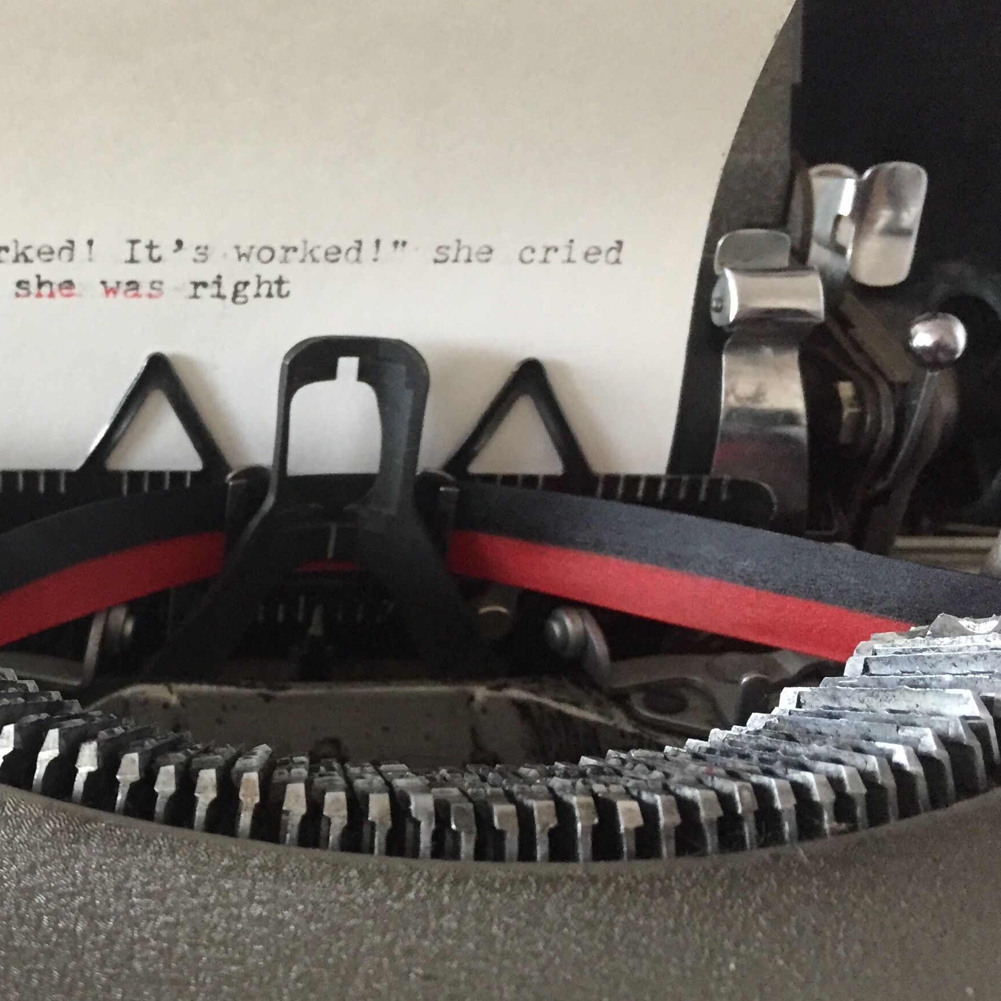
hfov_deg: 33.6
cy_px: 584
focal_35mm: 48
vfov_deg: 35.3
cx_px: 113
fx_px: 1570
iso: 250
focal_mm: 4.15
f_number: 2.2
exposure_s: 1/20
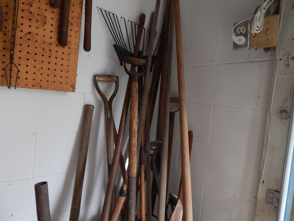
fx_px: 195
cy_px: 110
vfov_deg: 58.9
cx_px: 147
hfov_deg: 73.9
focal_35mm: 23
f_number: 3
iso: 125
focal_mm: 4.1
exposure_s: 1/50
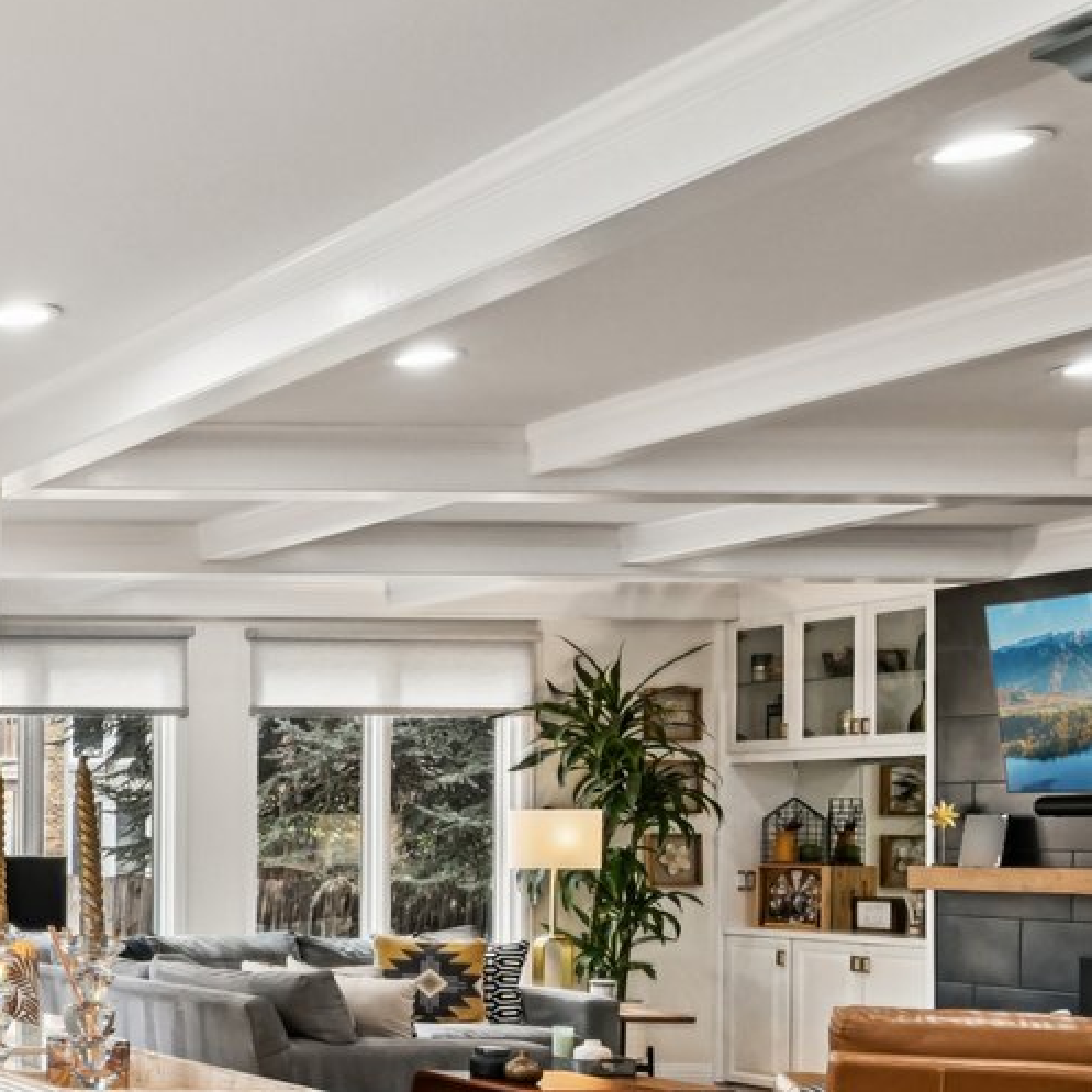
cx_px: -795
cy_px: 816
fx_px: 1749
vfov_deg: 34.0
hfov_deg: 22.7
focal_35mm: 49
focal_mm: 14
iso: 125
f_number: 8
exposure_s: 1/15
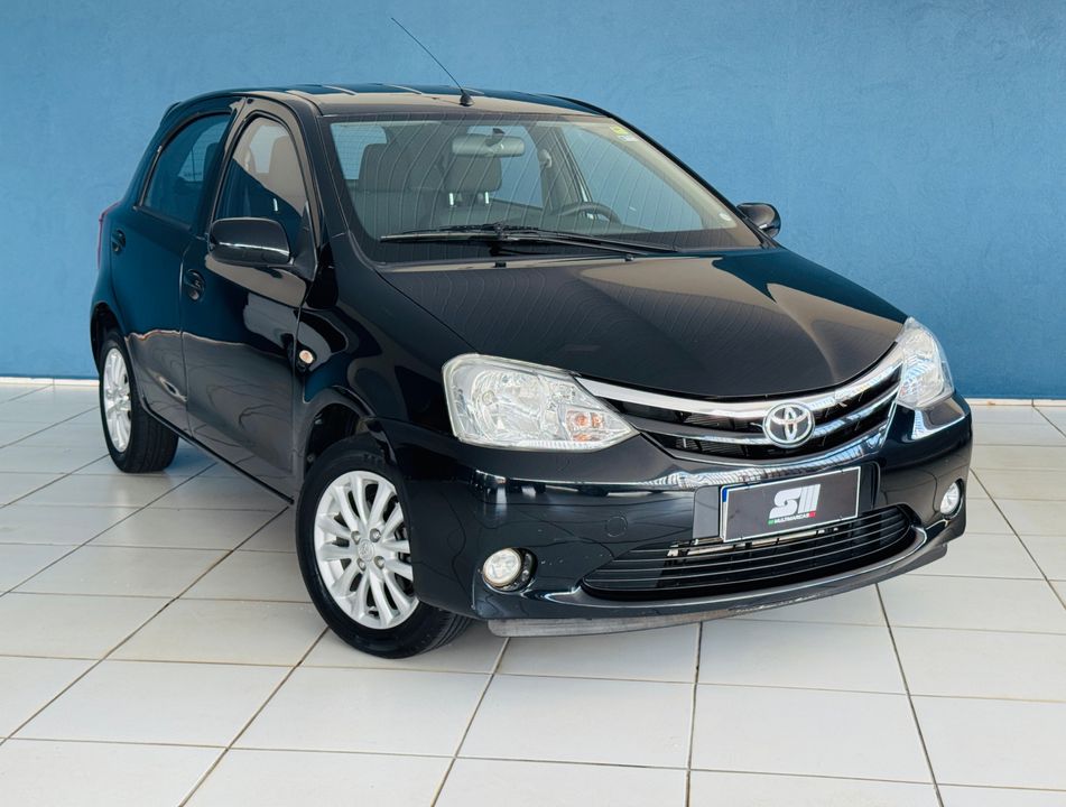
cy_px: 404
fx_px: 1483
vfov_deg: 30.4
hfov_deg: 39.5
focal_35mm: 48
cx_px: 533
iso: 100
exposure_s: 1/150
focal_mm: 6.76
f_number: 1.78
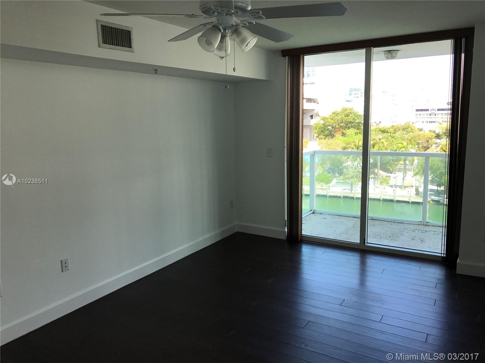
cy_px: 182
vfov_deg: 49.7
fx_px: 392
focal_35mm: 28
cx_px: 242
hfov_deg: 63.4
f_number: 1.8
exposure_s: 1/247
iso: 20
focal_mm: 3.99
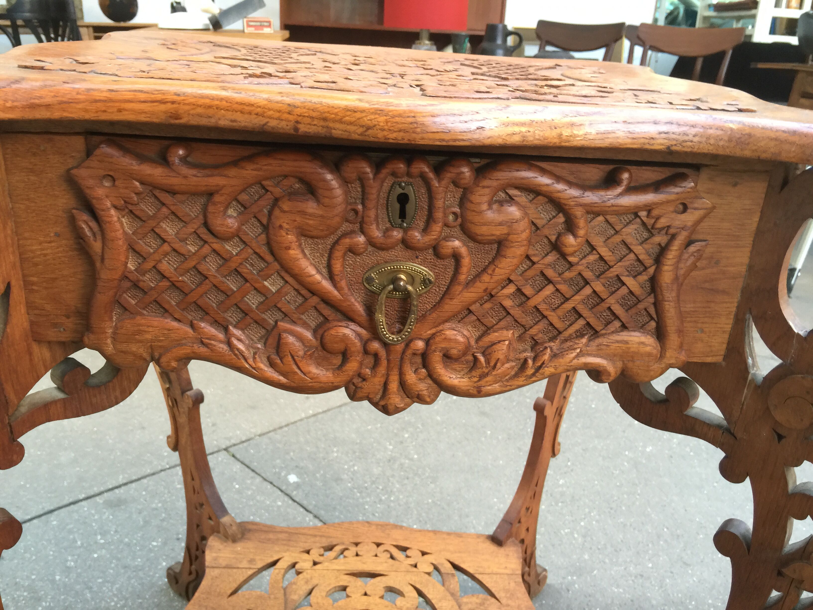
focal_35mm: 29
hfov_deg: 61.7
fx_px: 681
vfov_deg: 48.2
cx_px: 406
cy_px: 305
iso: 50
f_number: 2.2
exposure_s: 1/17
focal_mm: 4.15
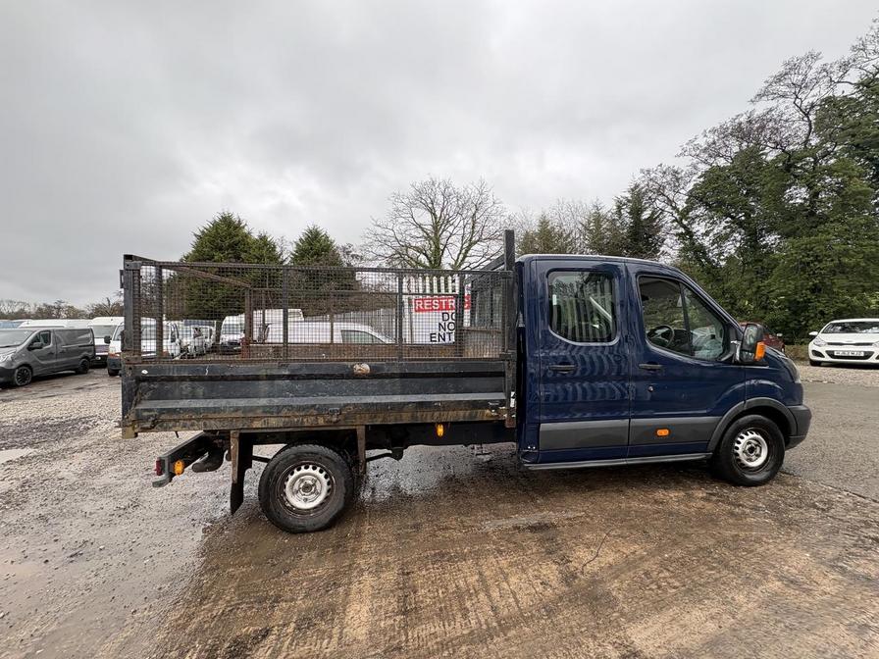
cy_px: 330
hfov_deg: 102.1
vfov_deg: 85.7
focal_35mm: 14
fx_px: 356
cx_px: 440
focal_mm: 2.22
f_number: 2.2
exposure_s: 1/157
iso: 50
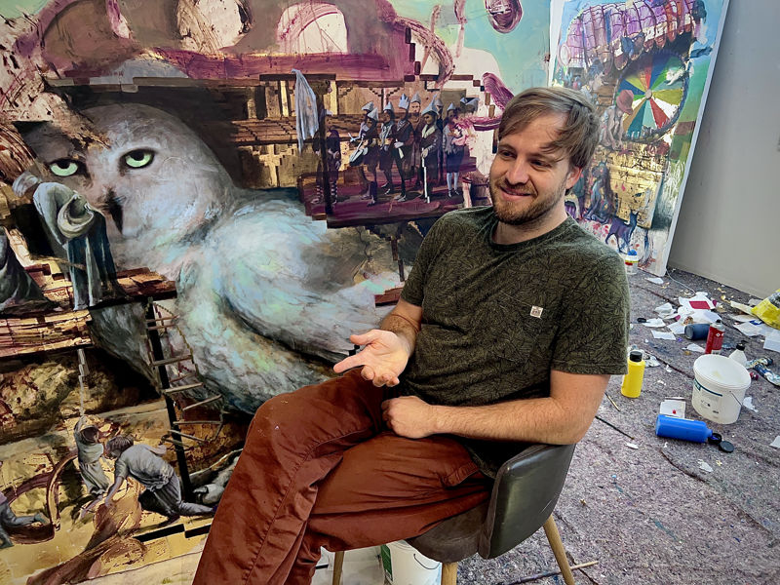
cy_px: 292
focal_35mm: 26
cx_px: 390
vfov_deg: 53.1
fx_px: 586
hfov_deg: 67.3
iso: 200
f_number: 1.5
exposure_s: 1/50
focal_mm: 5.7
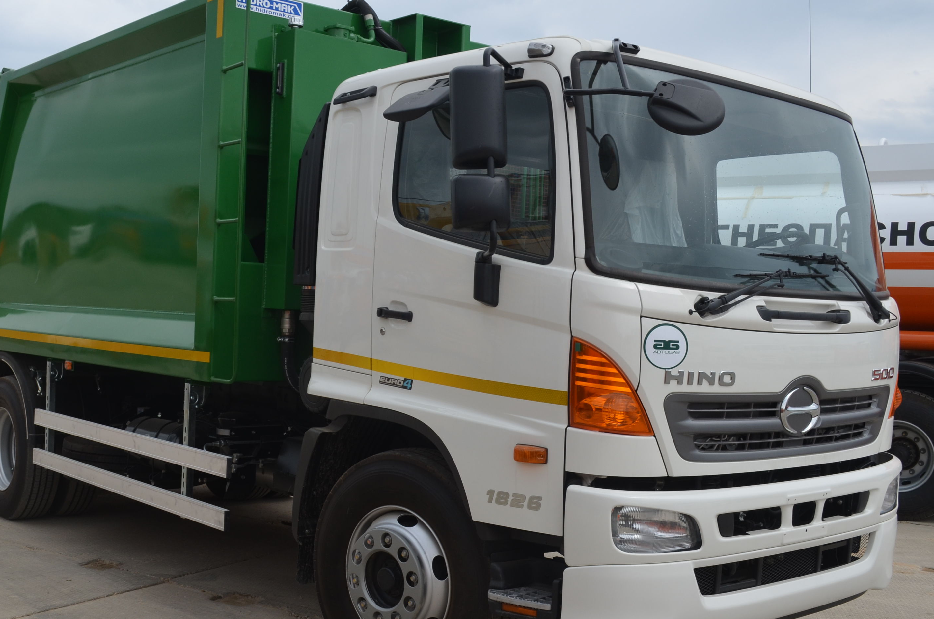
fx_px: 1113
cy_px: 316
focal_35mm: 43
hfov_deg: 45.2
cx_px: 359
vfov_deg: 31.1
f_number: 8
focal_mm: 22
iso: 200
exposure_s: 1/250
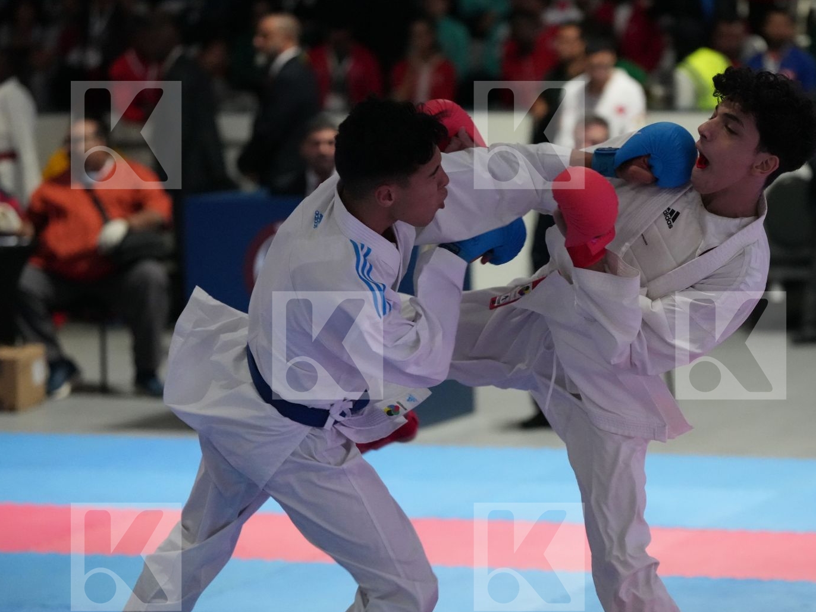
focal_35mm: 140
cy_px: 346
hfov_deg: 14.1
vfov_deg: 10.6
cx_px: 529
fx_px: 3300
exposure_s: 1/800
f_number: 2.8
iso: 8000
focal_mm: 111
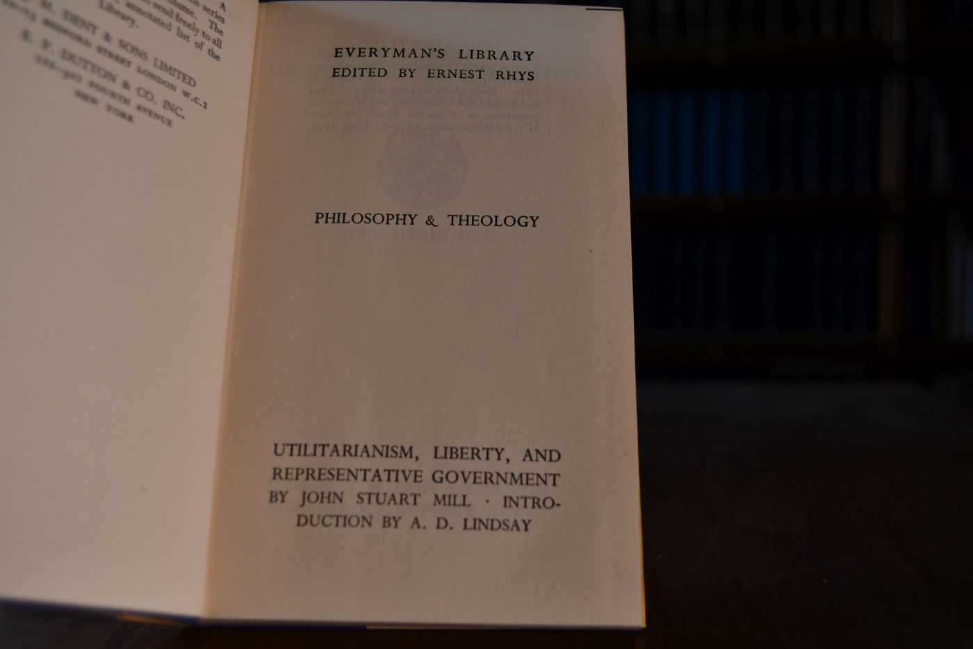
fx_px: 1054
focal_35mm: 39
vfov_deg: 34.2
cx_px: 486
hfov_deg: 49.6
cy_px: 324
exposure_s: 1/250
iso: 400
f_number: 5.6
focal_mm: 26
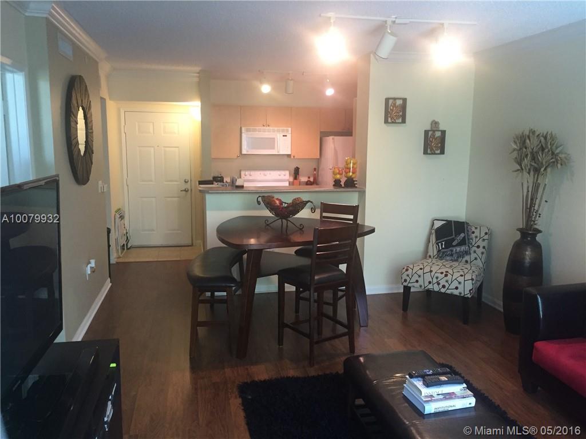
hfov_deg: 61.7
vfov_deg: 48.2
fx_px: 491
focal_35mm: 29
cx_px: 293
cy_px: 220
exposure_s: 1/30
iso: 160
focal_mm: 4.15
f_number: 2.2
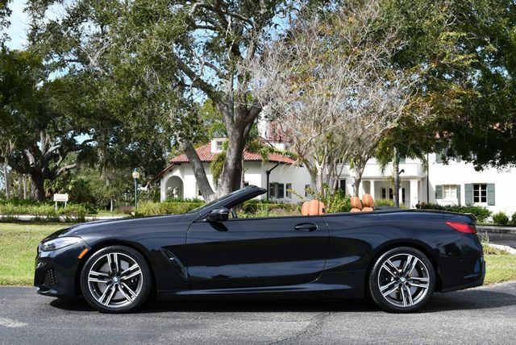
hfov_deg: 41.1
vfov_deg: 28.1
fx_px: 689
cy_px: 172
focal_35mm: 48
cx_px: 258
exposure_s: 1/250
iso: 140
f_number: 8
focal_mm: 24
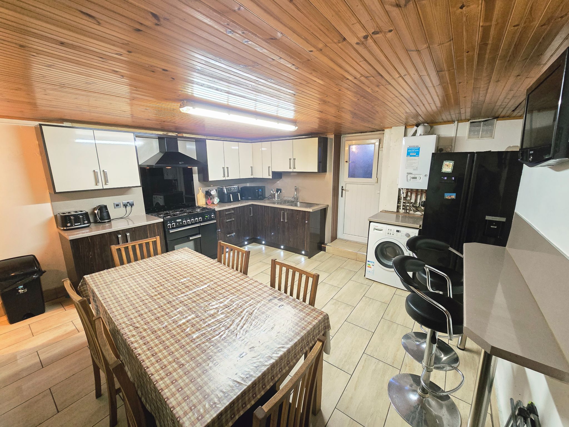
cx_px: 284
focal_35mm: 13
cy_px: 214
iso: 640
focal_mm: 2.2
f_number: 2.2
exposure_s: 1/50
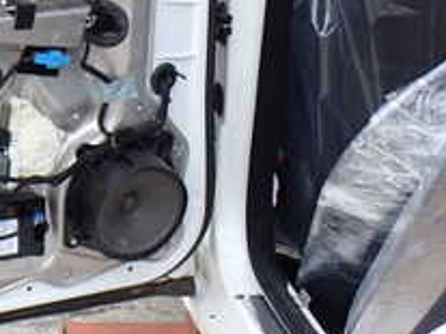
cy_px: -67
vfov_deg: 16.3
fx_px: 1120
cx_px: -181
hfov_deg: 20.1
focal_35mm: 87
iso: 100
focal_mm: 5.4
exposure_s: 1/160
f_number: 3.2
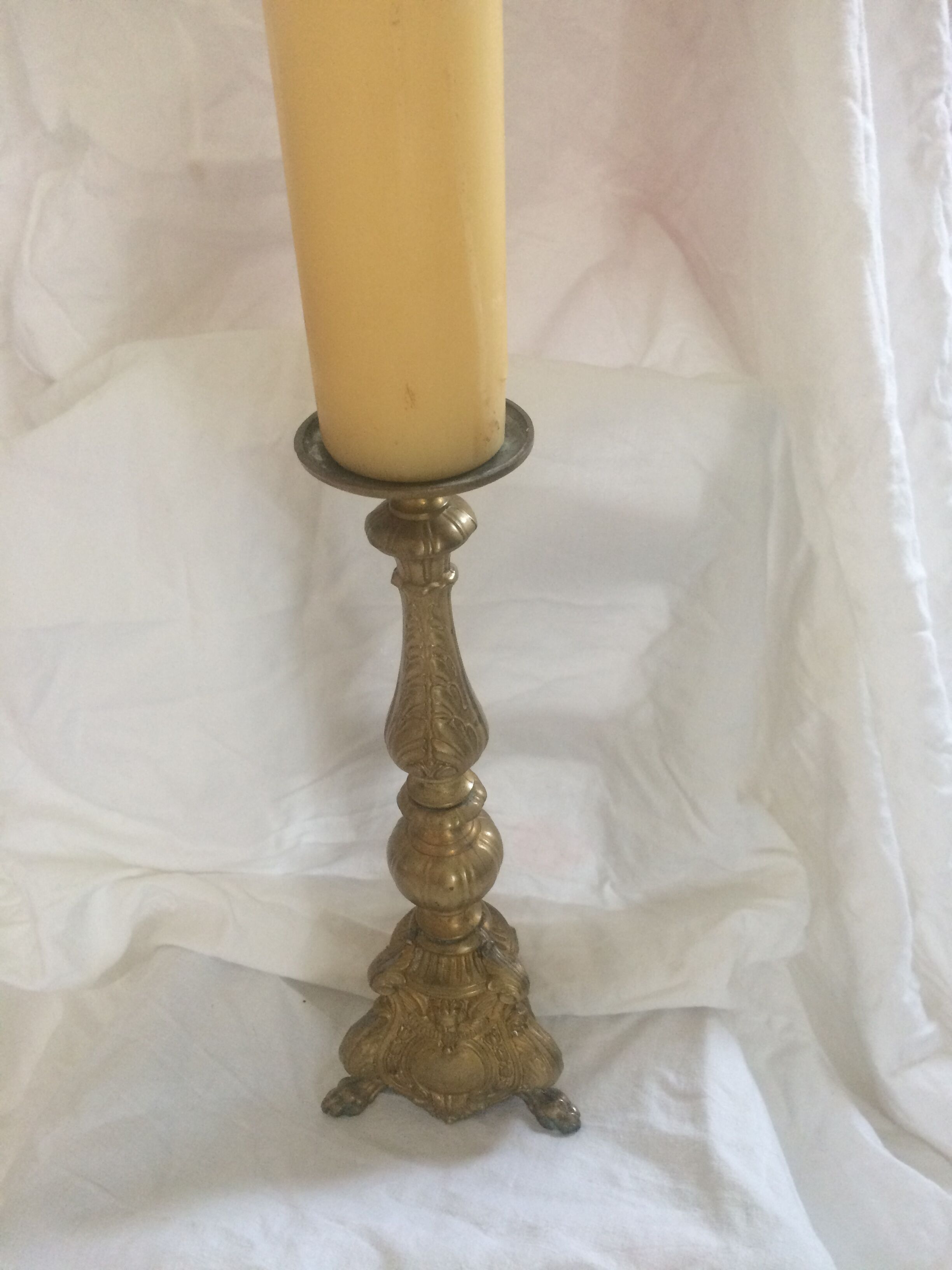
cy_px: 635
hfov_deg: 48.2
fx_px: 1063
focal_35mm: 29
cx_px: 476
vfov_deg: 61.7
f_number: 2.2
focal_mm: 4.15
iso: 200
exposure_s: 1/33
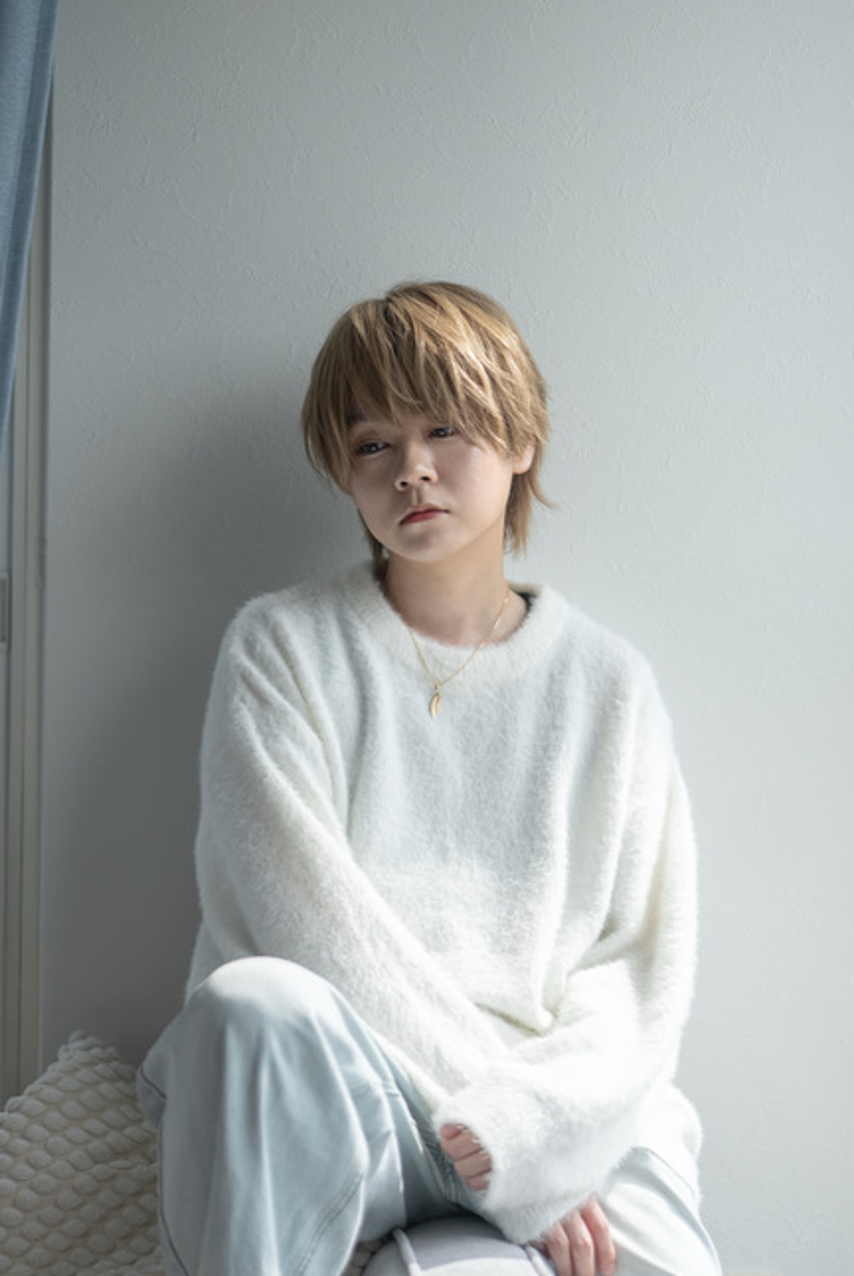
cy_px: 695
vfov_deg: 30.9
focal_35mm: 65
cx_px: 484
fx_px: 2308
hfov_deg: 21.0
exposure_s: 1/200
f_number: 1.8
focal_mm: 55
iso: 400
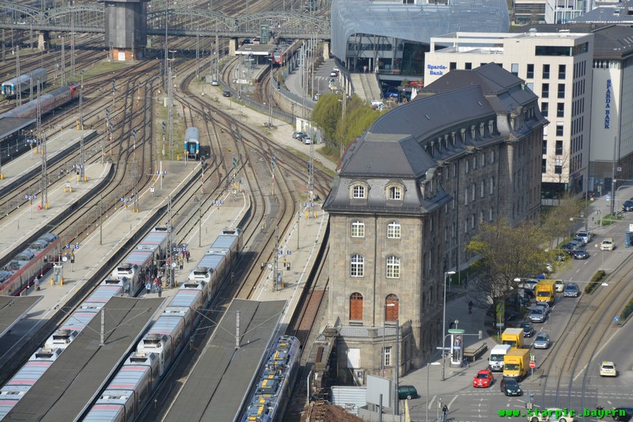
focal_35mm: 158
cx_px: 316
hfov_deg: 13.0
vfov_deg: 8.7
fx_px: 2769
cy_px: 211
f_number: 8
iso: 110
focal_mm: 105
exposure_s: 1/250
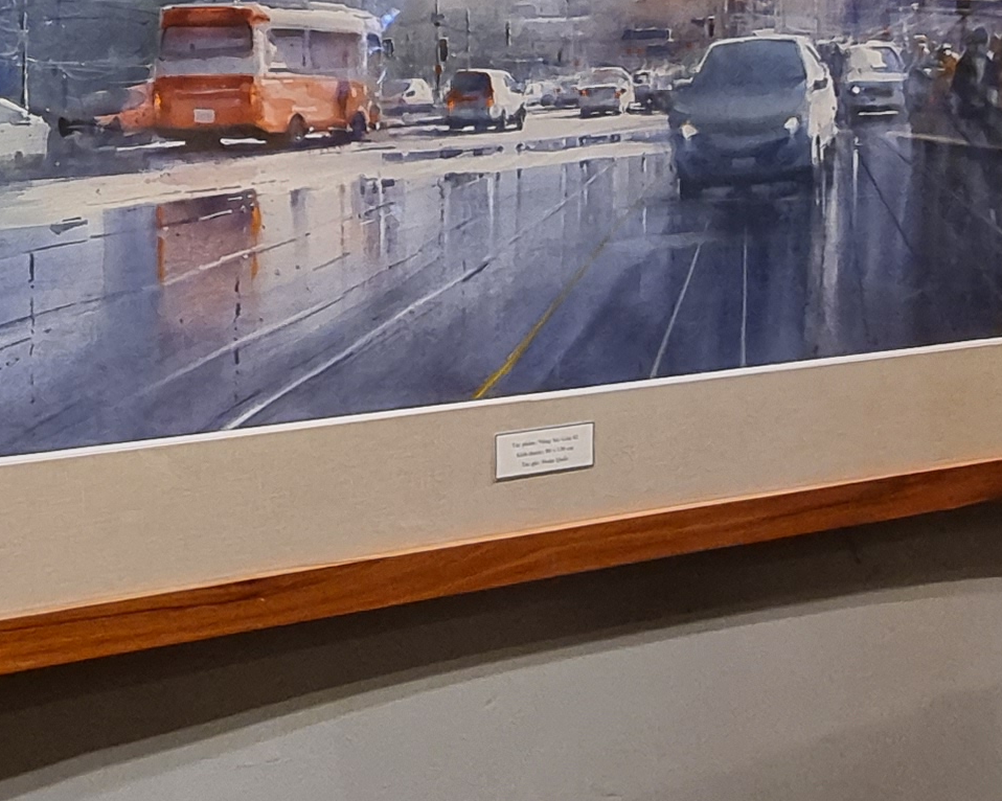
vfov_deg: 26.8
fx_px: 1571
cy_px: -31
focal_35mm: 53
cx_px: 43
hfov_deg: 33.0
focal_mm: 1.74
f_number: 2.2
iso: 160
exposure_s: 1/50
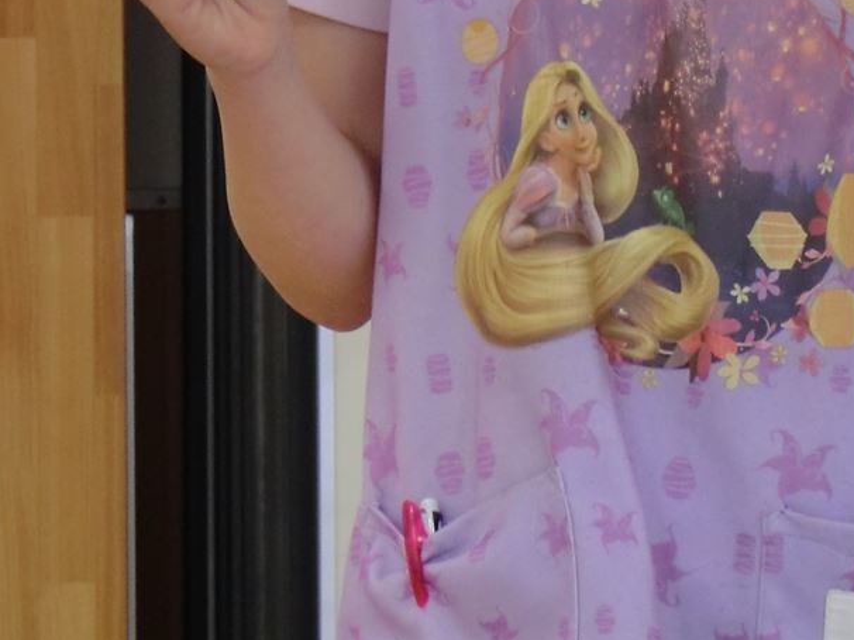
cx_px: 710
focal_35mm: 383
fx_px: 9445
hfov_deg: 5.2
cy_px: -86
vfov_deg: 3.9
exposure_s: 1/80
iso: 160
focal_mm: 25.9
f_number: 4.6
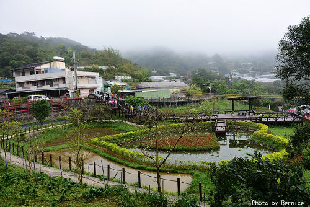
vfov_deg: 34.3
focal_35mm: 39
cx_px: 155
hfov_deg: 49.5
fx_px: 336
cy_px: 104
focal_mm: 26
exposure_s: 1/40
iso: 220
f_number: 6.3
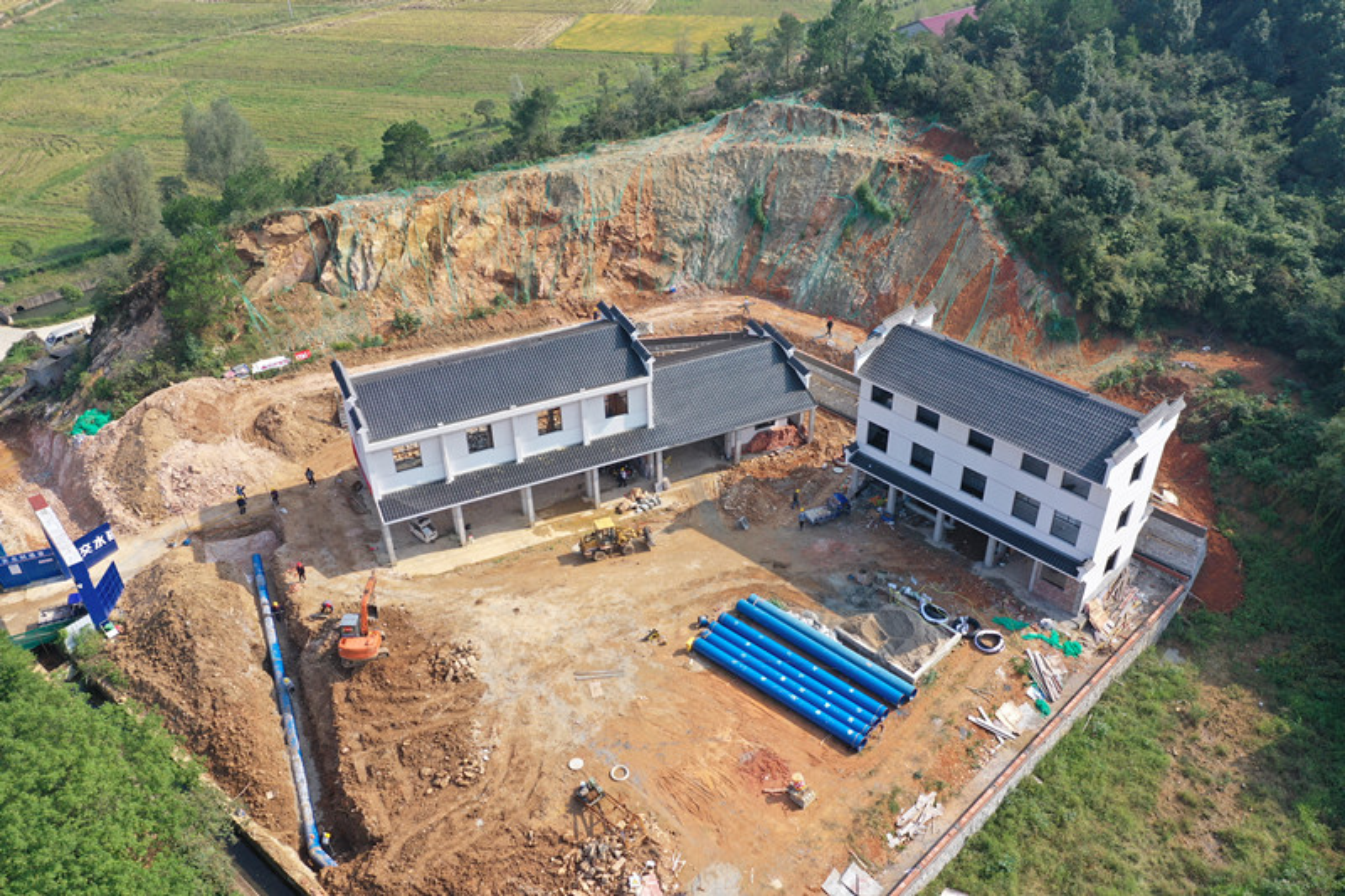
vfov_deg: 46.4
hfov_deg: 65.5
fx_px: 1046
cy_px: 448
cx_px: 672
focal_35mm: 28
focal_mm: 10.26
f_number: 5
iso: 100
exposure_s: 1/320
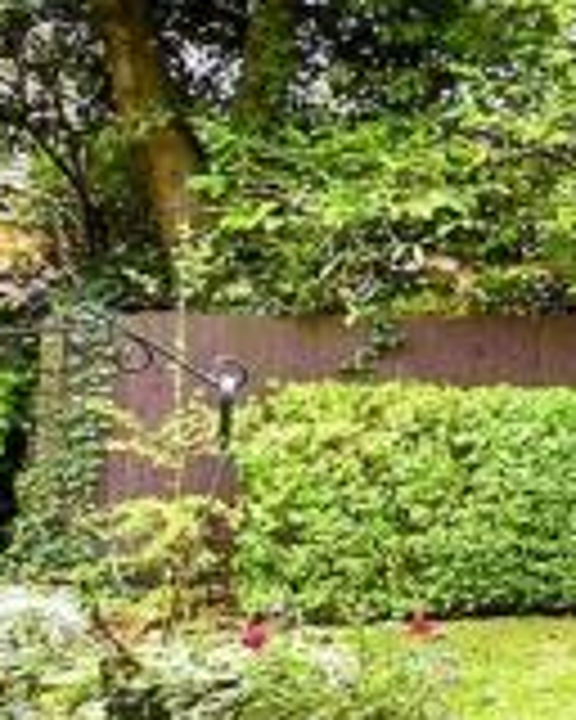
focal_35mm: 96
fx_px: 2046
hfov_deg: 9.1
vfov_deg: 19.9
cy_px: 412
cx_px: 2102
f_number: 8
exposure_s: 1/50
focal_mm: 11
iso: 500
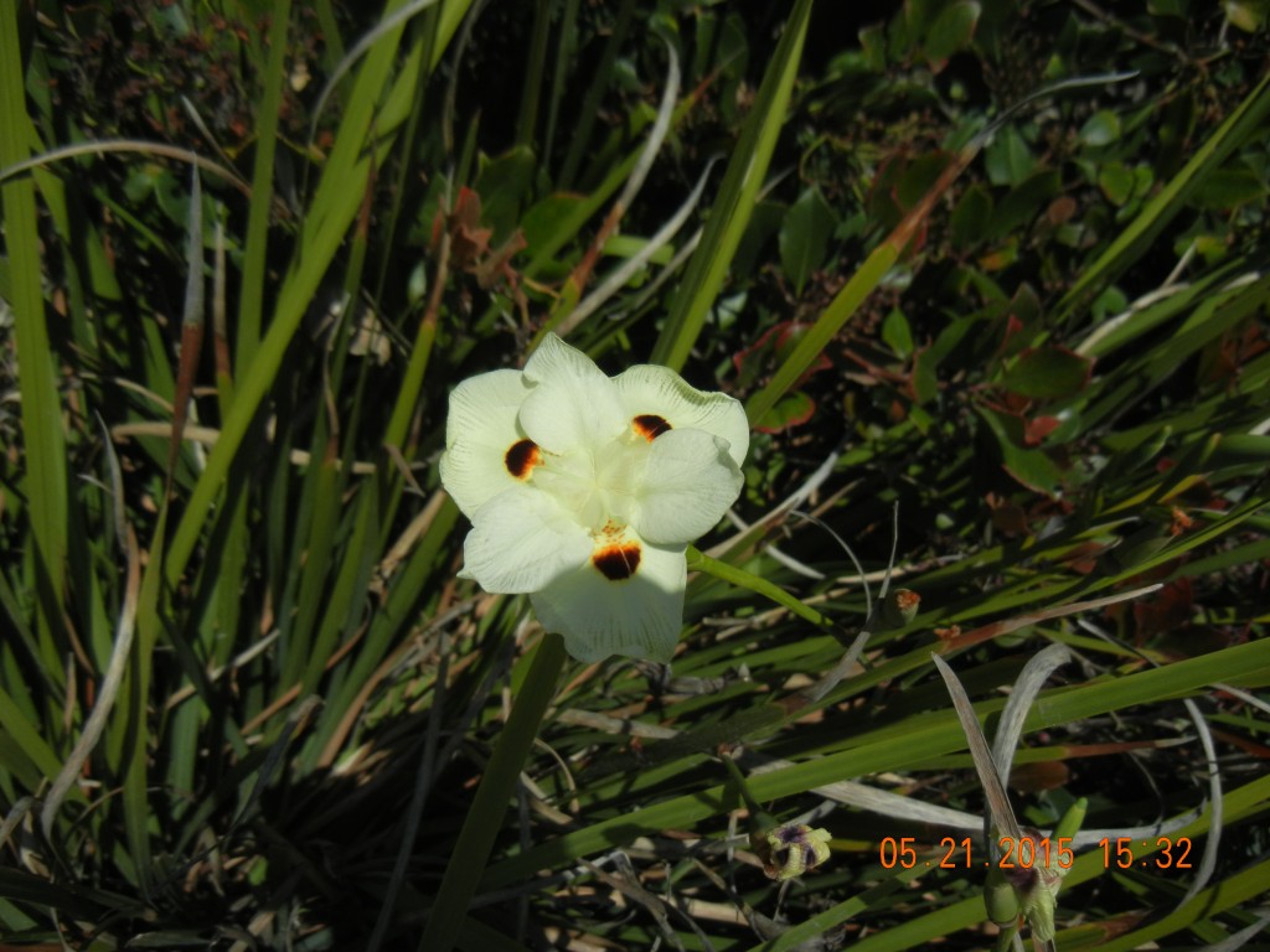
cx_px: 635
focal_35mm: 30
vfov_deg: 46.8
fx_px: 1101
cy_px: 476
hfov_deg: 60.0
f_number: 7
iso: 160
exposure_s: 1/1073
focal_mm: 5.4
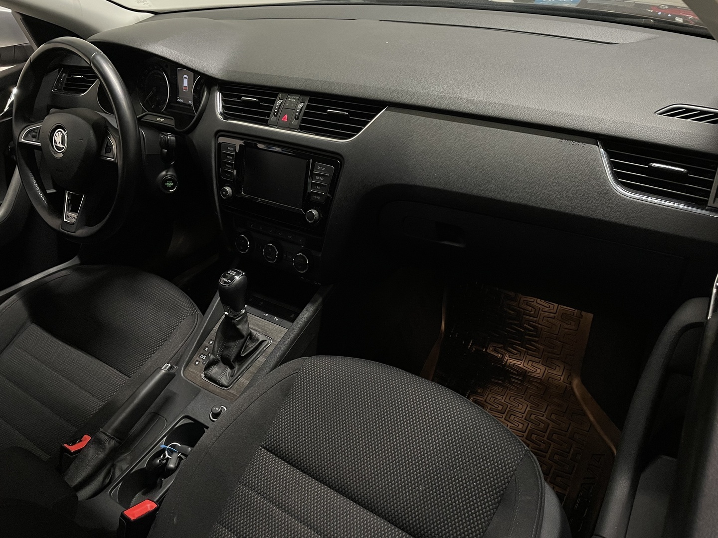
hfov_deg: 67.3
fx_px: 539
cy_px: 269
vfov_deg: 53.1
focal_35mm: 26
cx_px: 359
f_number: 1.6
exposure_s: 1/60
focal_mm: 4.2
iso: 250
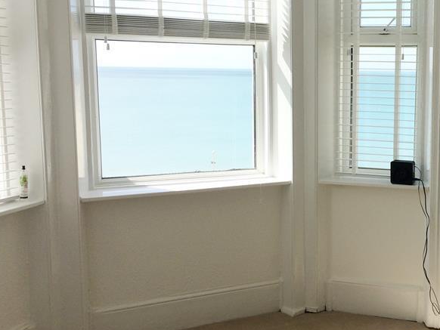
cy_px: 156
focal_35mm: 51
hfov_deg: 36.1
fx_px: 649
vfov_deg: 28.6
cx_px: 357
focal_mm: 4.15
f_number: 2.2
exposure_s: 1/805
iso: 32
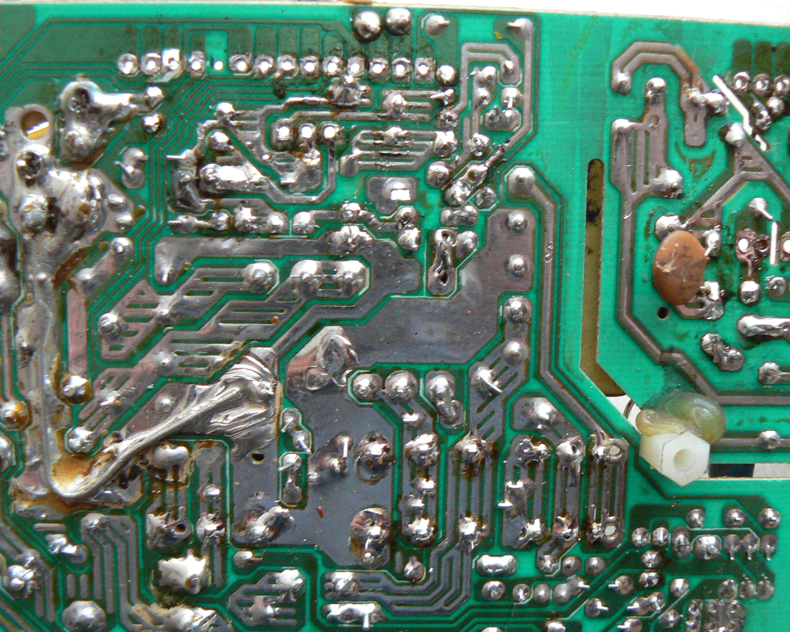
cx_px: 397
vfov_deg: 33.4
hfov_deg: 41.2
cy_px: 357
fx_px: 1052
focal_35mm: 45
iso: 200
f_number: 2.8
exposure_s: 1/20
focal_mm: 6
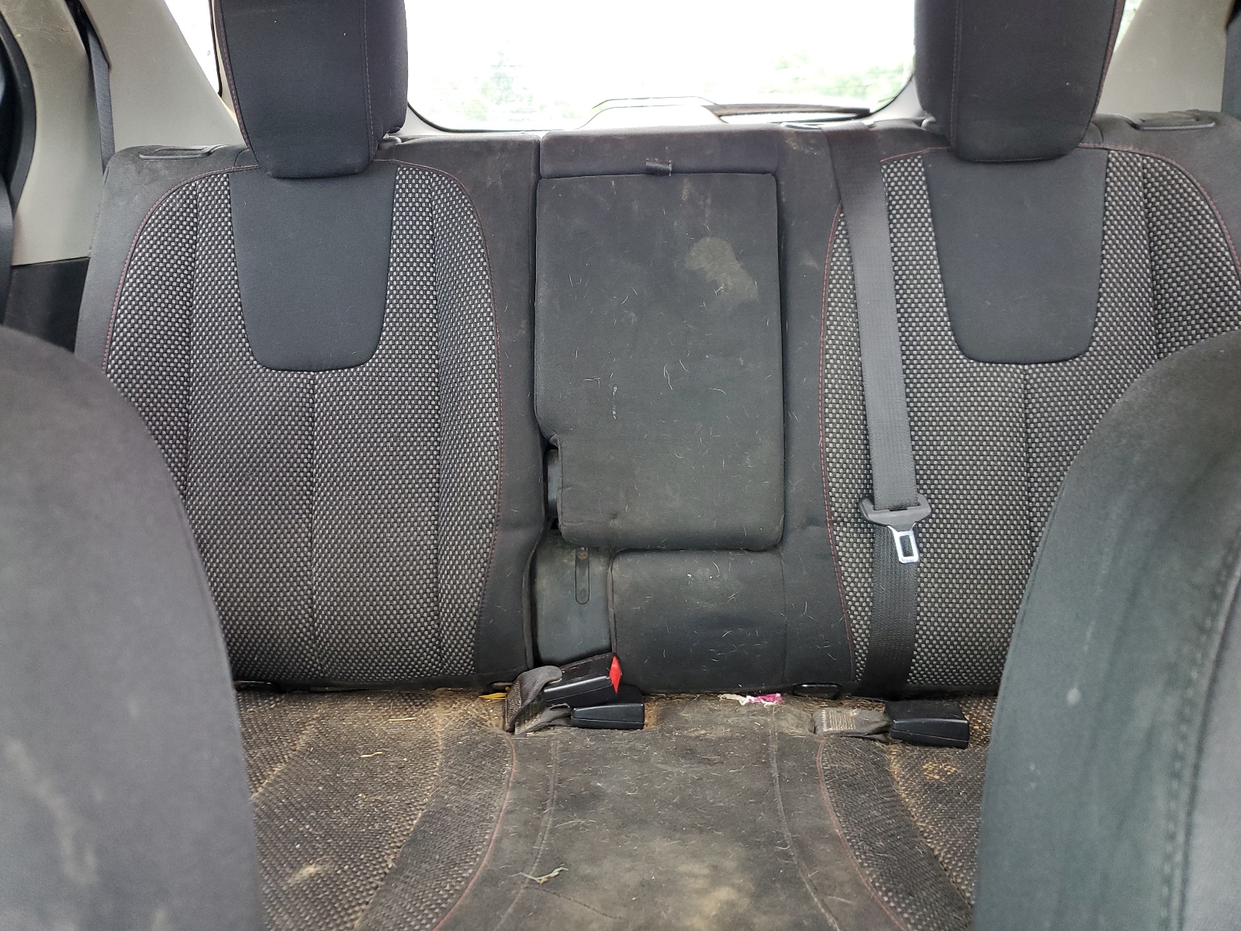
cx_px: 620
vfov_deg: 53.1
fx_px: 932
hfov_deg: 67.3
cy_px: 466
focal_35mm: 26
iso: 97
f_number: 1.5
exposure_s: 1/60.2
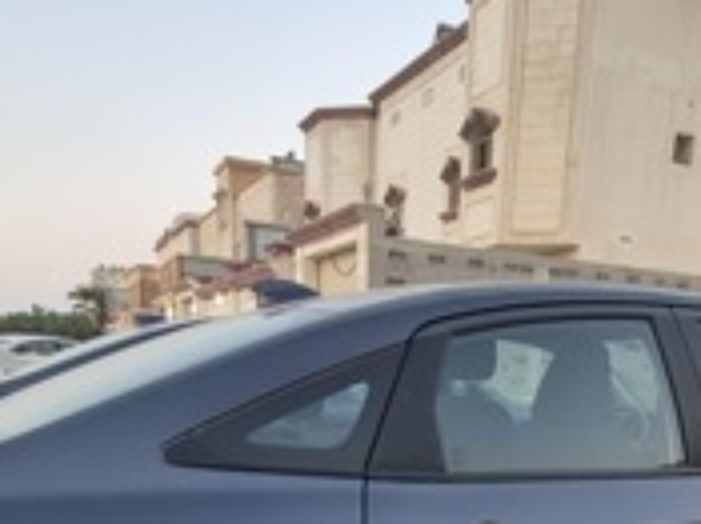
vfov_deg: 34.7
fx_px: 688
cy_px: 602
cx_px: 407
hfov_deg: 53.7
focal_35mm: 34
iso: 125
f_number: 2.2
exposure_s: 1/60
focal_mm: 1.74
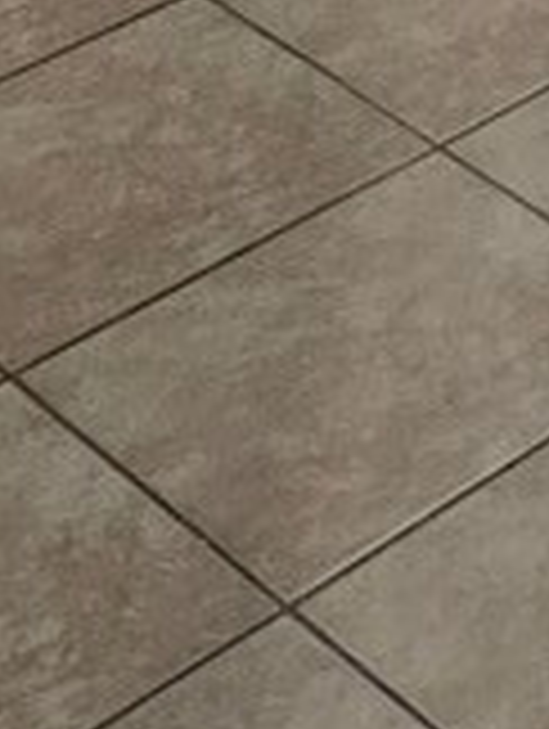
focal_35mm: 145
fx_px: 3058
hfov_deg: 8.8
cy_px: -1156
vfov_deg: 10.9
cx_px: 1539
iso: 1000
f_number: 1.7
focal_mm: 6.3
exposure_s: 1/120
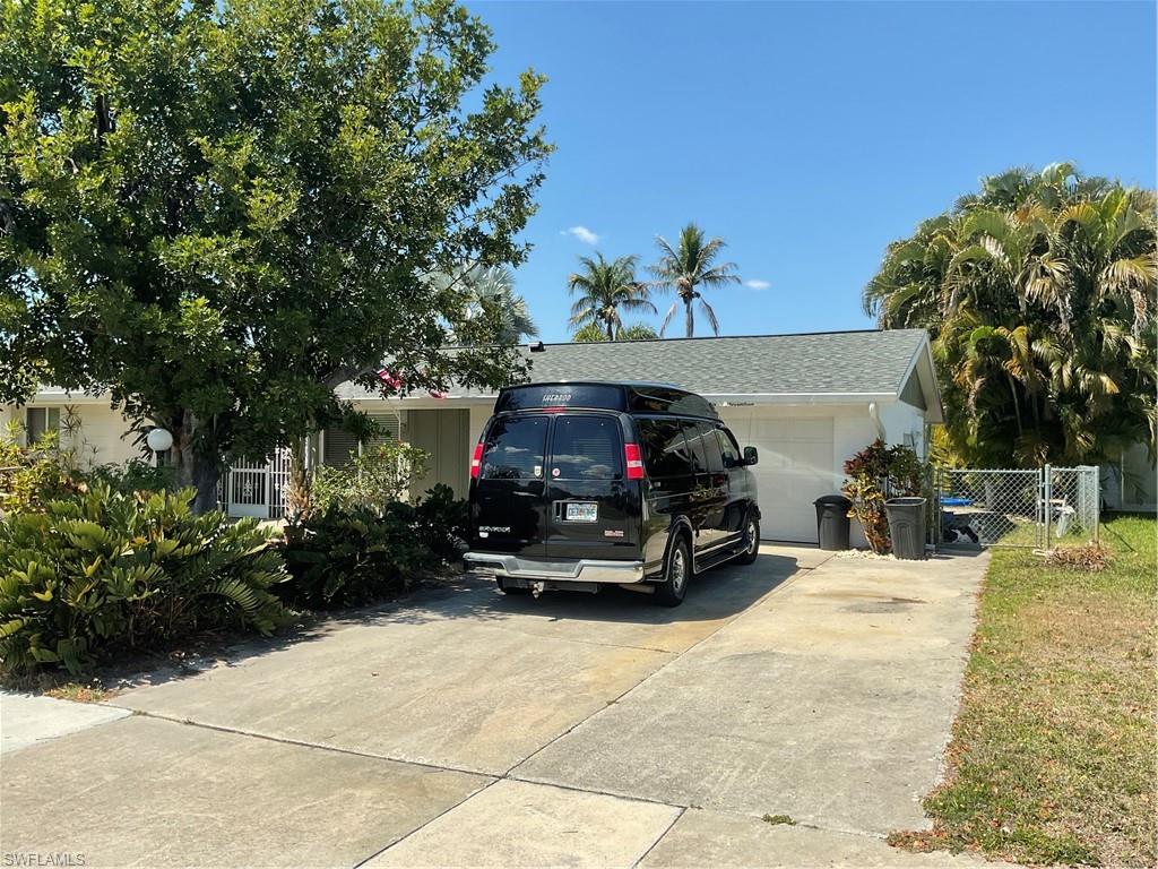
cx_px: 579
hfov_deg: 61.7
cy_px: 434
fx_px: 970
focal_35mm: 29
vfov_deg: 48.2
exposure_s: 1/1786
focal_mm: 3
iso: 16
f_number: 1.8
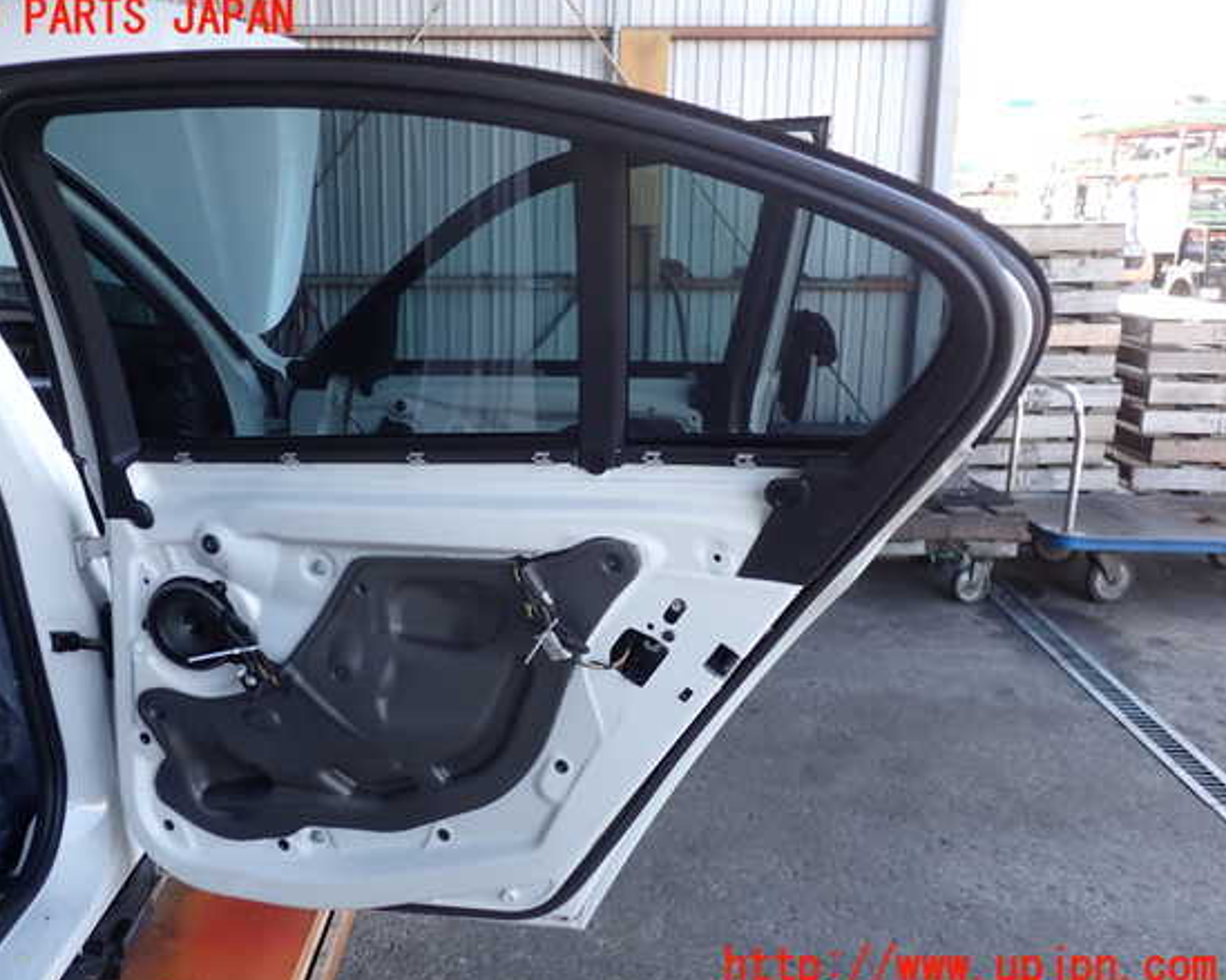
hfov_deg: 55.6
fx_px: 1161
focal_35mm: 32
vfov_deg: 45.8
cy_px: 493
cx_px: 558
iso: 100
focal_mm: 5.4
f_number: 2.3
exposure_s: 1/100
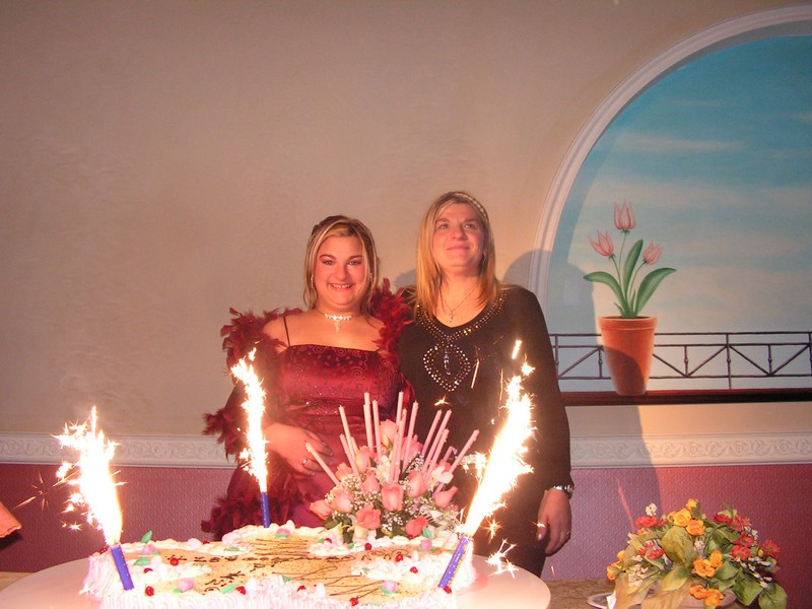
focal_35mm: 36
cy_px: 304
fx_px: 844
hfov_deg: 51.4
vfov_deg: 39.7
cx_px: 406
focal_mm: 6
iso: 200
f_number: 3.2
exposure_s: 1/40
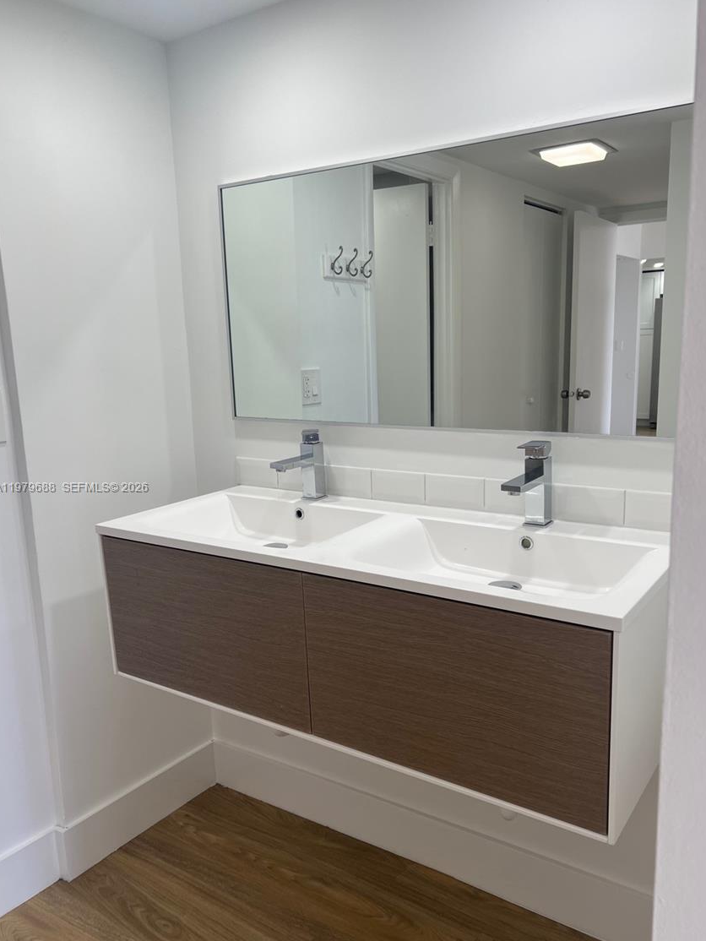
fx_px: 761
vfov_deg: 63.4
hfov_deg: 49.7
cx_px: 372
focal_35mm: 28
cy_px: 488
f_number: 1.5
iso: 32
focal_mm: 5.7
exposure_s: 1/137
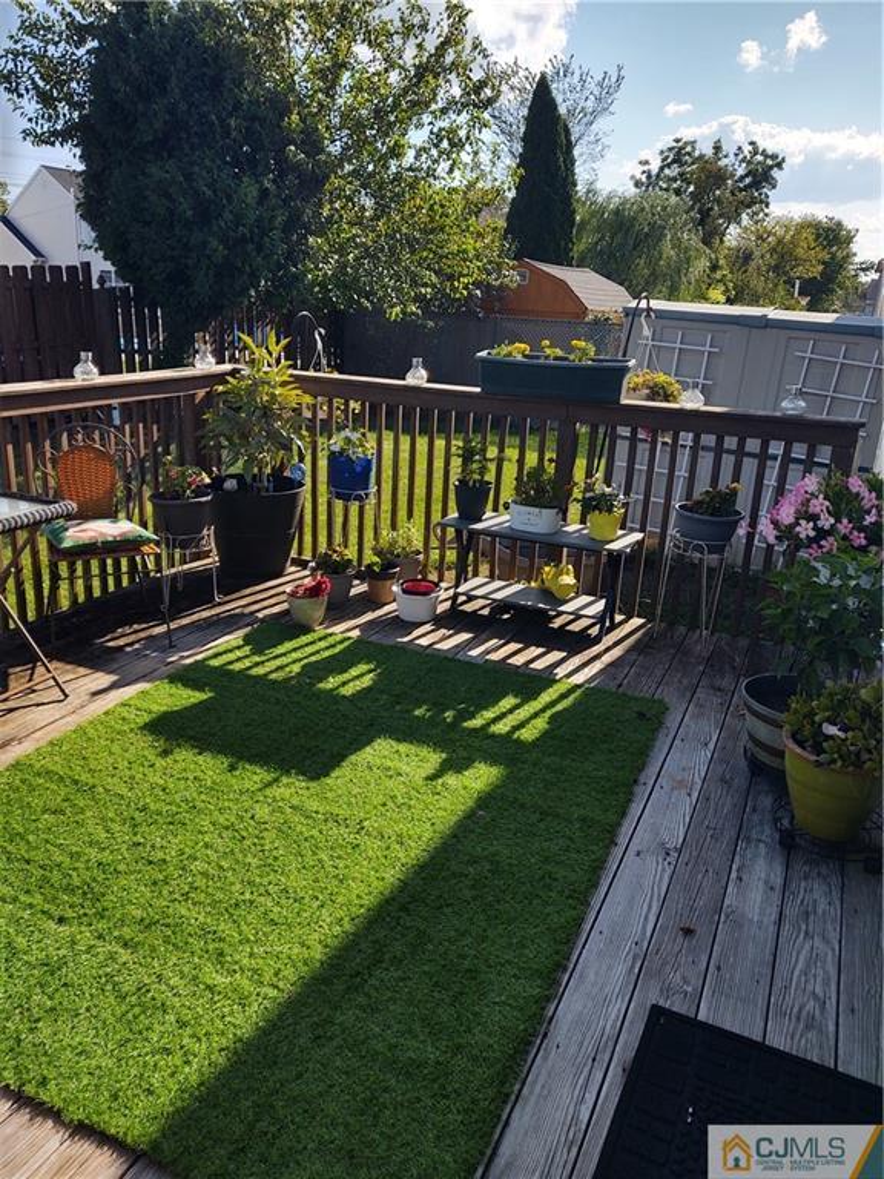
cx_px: 442
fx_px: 919
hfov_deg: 51.4
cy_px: 590
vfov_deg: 65.3
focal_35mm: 27
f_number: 1.7
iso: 100
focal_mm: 4.75
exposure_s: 1/3961
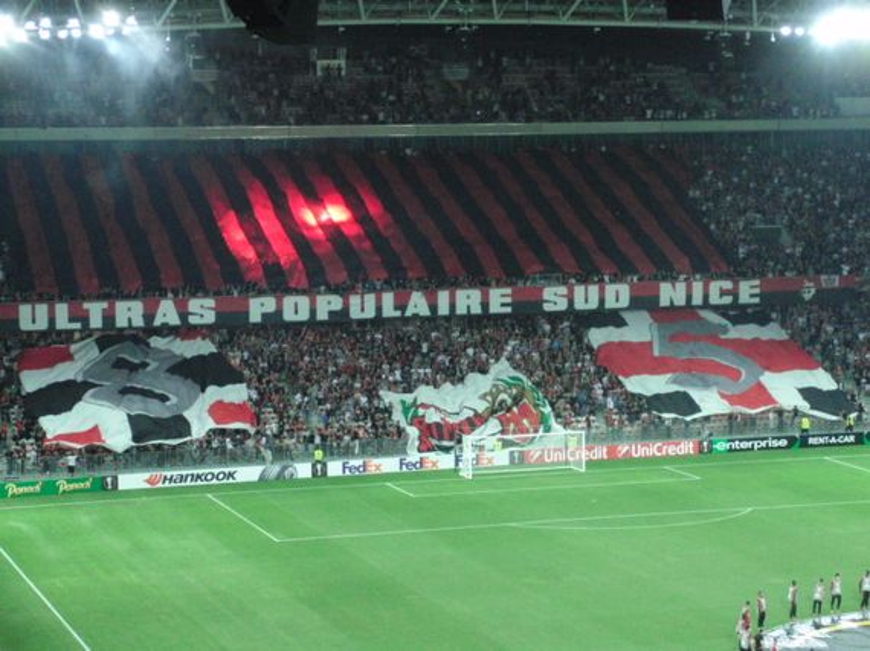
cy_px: 326
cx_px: 435
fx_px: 2437
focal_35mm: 97
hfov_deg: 20.2
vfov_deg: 15.2
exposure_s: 1/125
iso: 800
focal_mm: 16.87
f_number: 4.2
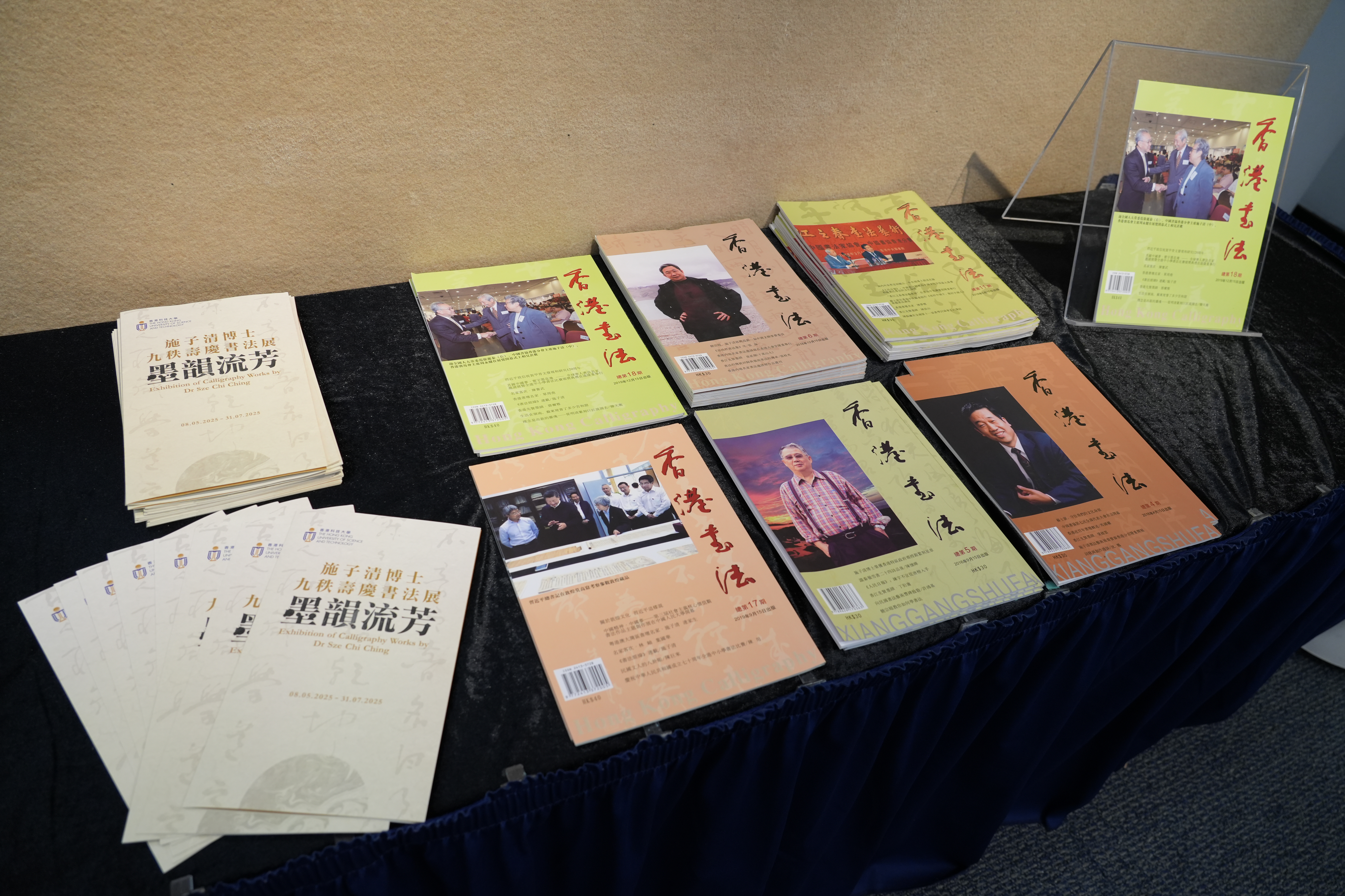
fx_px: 897
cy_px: 448
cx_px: 672
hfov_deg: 73.7
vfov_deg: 53.1
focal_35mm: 24
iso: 1000
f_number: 5
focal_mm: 24
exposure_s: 1/100
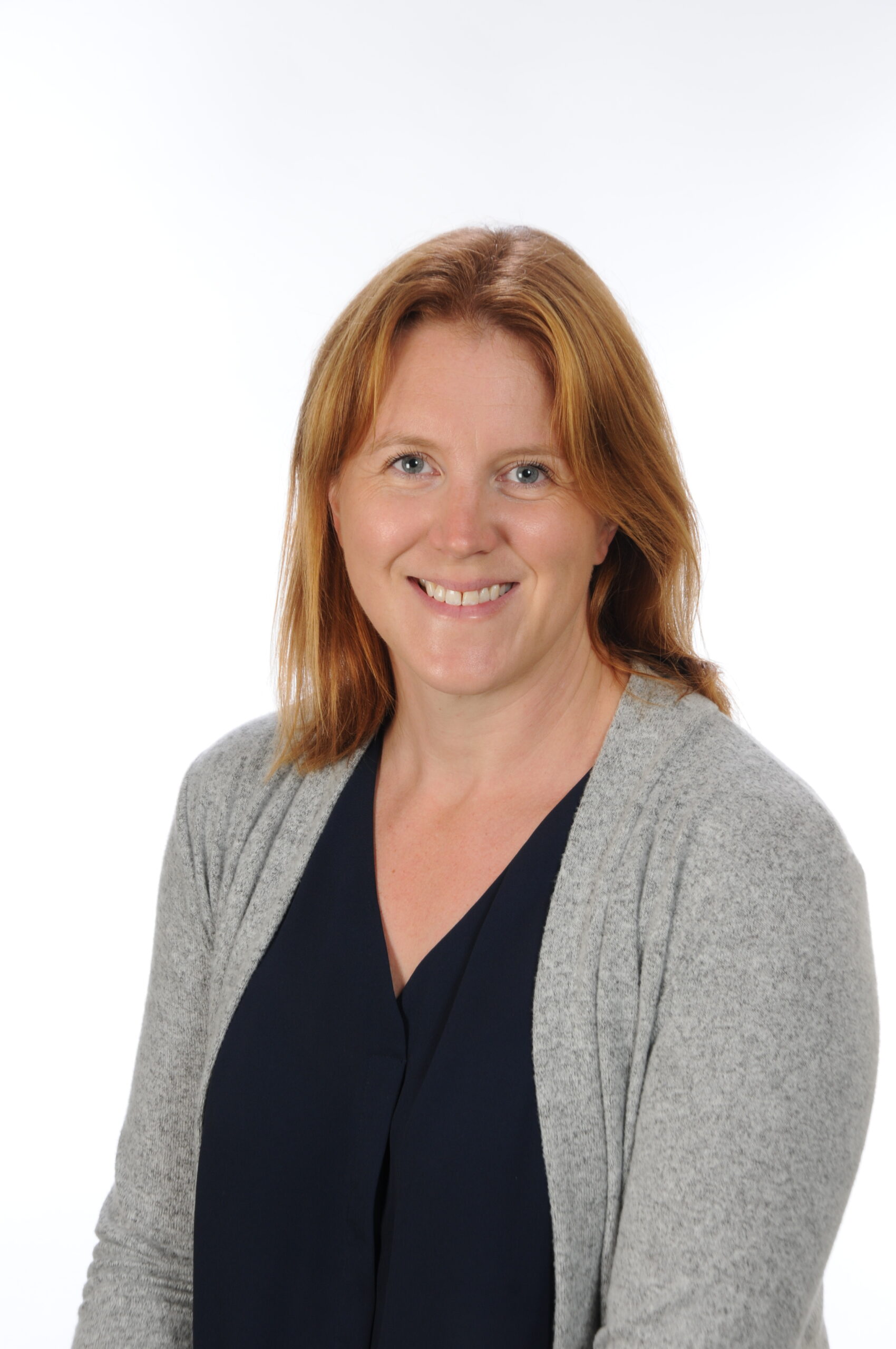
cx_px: 448
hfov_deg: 9.9
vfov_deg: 14.9
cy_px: 674
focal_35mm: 138
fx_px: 5166
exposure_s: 1/160
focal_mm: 92
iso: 200
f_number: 11
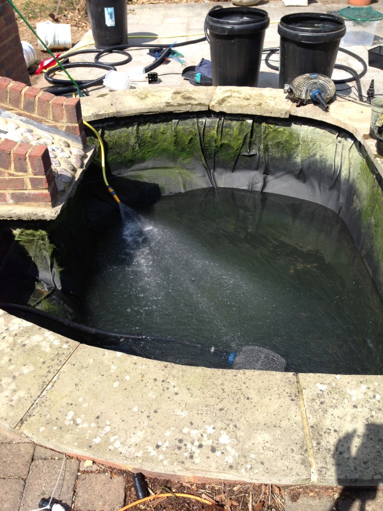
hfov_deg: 42.9
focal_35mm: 33
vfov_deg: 55.4
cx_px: 192
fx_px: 487
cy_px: 256
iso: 50
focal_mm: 4.12
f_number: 2.4
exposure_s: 1/583
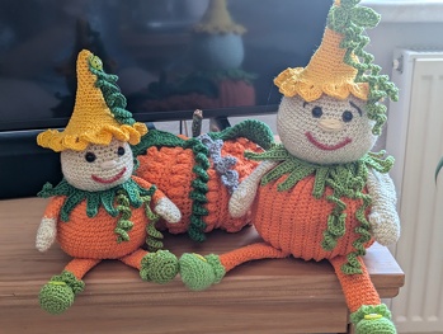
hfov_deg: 39.6
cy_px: 167
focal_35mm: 48
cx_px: 222
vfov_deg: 30.4
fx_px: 615
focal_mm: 6.81
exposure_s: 1/41.8
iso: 181
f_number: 1.85
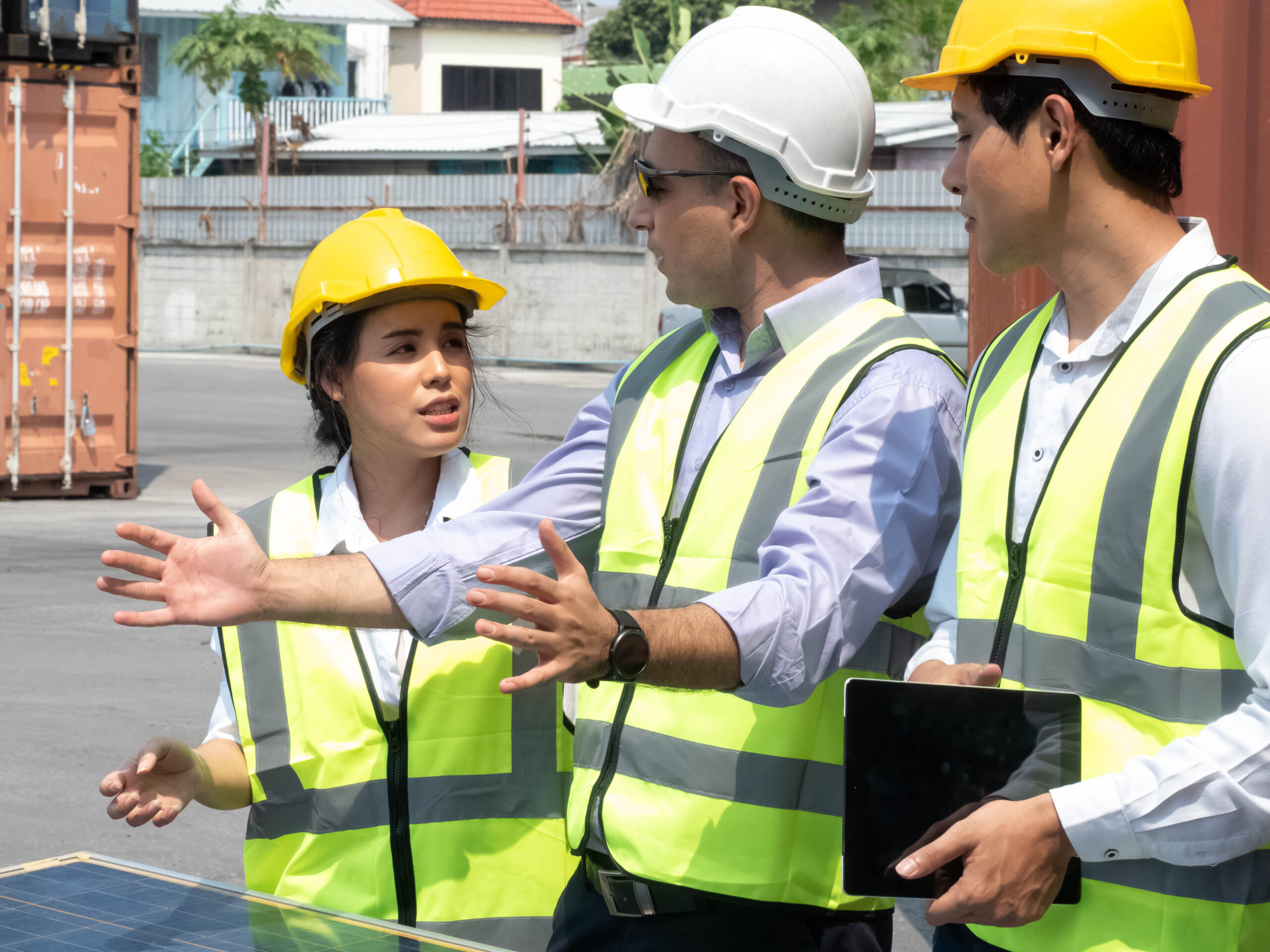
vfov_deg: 12.3
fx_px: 4403
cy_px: 476
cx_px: 635
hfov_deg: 16.4
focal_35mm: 120
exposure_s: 1/320
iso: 800
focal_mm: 60
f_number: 13
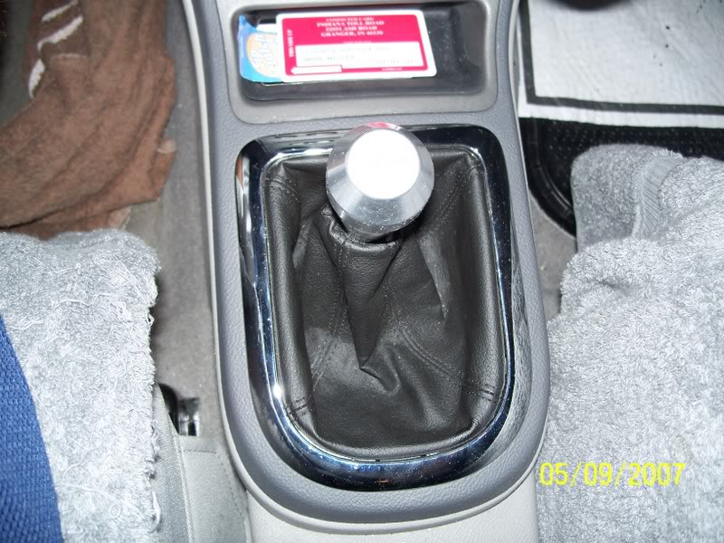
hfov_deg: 50.1
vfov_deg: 38.7
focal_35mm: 37
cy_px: 272
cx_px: 362
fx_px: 774
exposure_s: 1/60
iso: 80
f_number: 2.8
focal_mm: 7.8
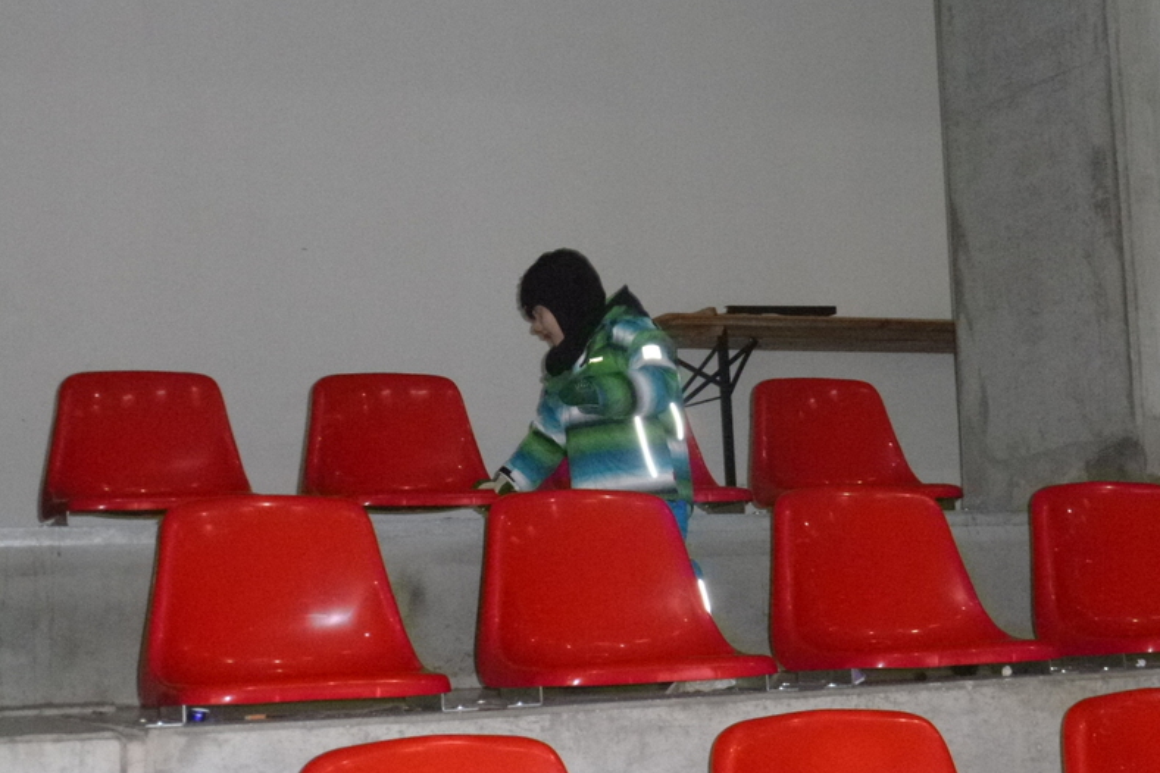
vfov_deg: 23.4
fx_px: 1869
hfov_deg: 34.5
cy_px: 357
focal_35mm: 58
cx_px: 576
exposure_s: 1/60
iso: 800
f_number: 4.2
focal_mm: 9.9
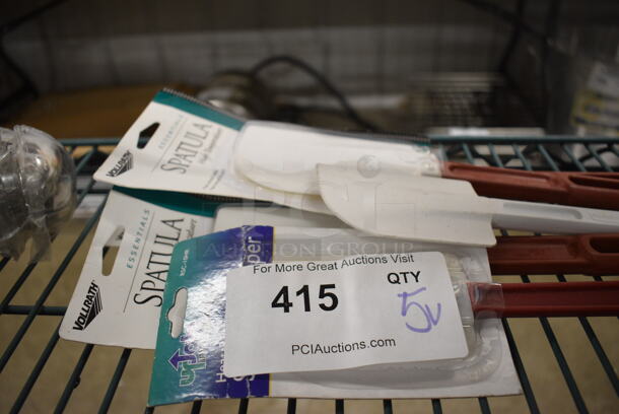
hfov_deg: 61.9
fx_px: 516
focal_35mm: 30
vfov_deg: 43.7
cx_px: 310
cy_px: 207
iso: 1000
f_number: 4
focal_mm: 20
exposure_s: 1/60
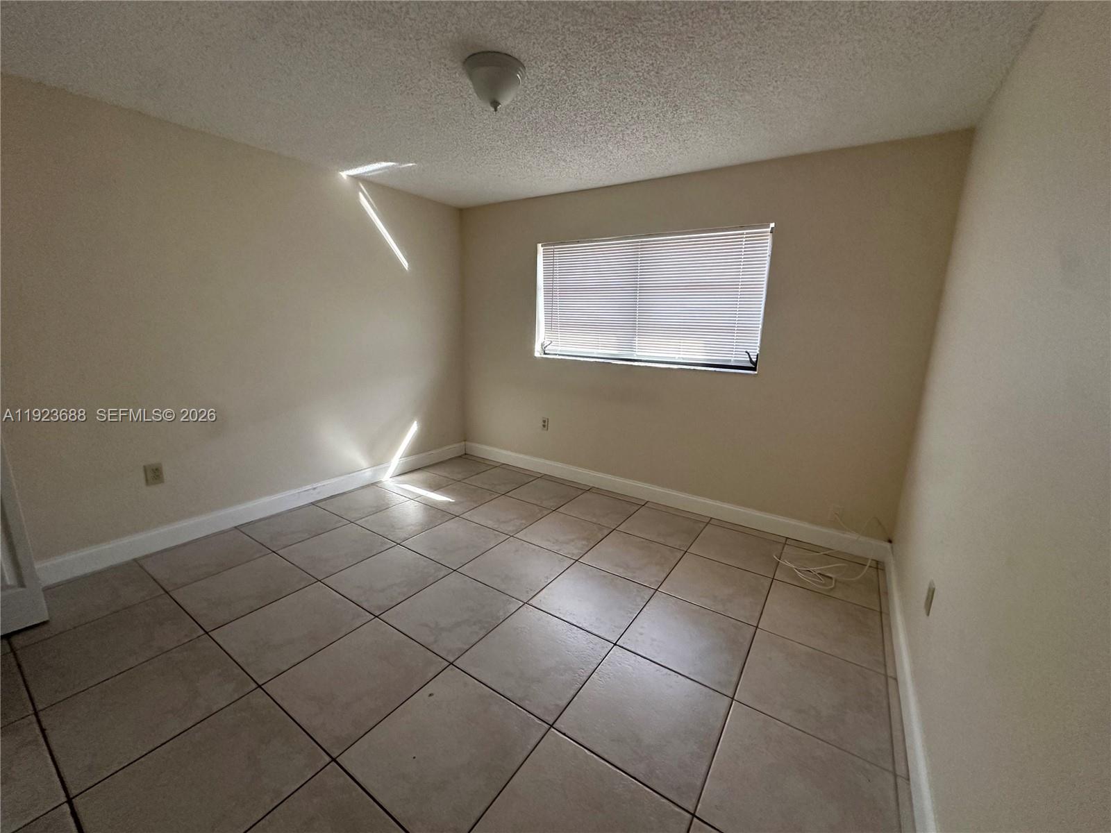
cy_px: 416
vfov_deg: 85.7
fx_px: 449
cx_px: 556
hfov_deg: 102.1
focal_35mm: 14
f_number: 2.2
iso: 320
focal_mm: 2.22
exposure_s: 1/120
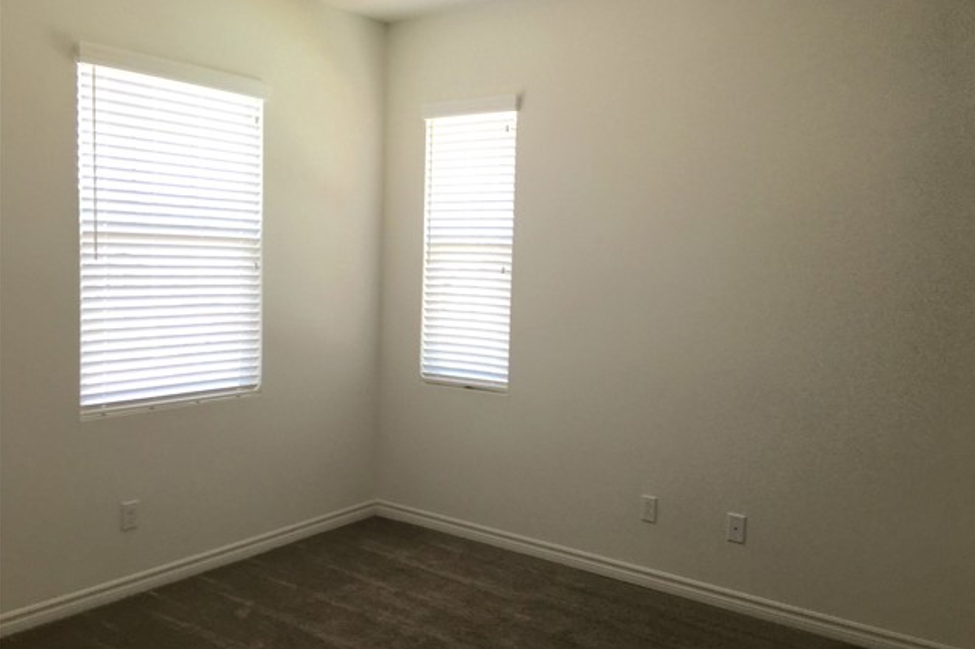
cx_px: 499
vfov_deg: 42.3
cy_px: 344
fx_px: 839
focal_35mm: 31
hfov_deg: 60.3
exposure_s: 1/50
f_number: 2.2
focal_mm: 4.15
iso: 32
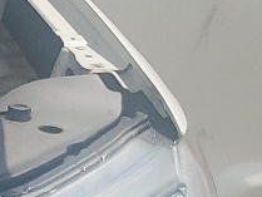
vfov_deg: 6.8
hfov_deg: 8.1
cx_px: -582
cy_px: 585
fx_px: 1507
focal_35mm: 199
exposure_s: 1/3333
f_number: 1.5
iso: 50
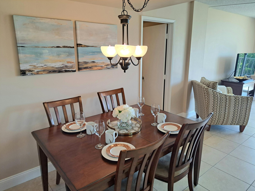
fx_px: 177
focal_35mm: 24
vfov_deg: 56.8
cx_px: 128
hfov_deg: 71.6
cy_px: 96
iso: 80
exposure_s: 1/60.2
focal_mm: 5.23
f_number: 1.8
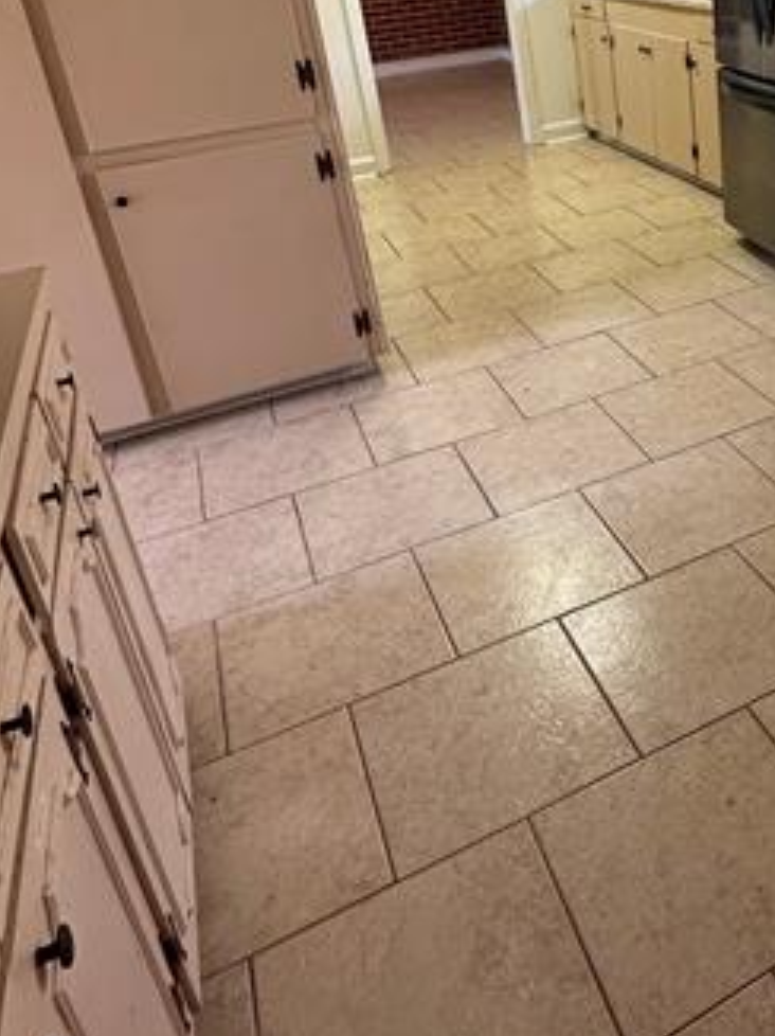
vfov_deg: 53.0
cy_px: 264
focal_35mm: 33
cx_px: 737
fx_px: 986
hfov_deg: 39.0
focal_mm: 2.22
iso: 160
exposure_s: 1/60
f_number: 2.2
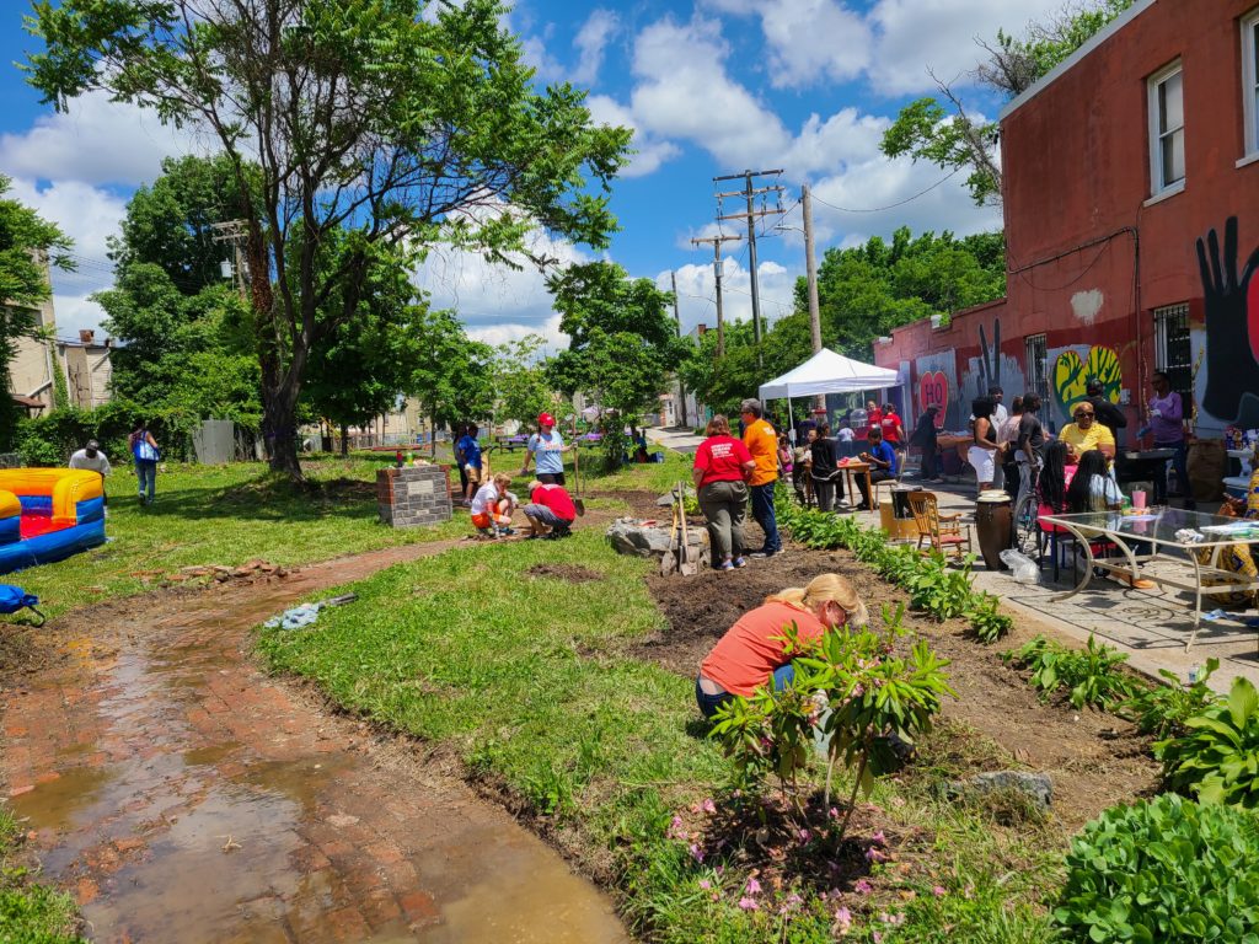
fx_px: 946
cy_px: 472
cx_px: 630
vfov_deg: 53.1
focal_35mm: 26
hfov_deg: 67.3
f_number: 1.8
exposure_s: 1/3143
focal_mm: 5.4
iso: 40
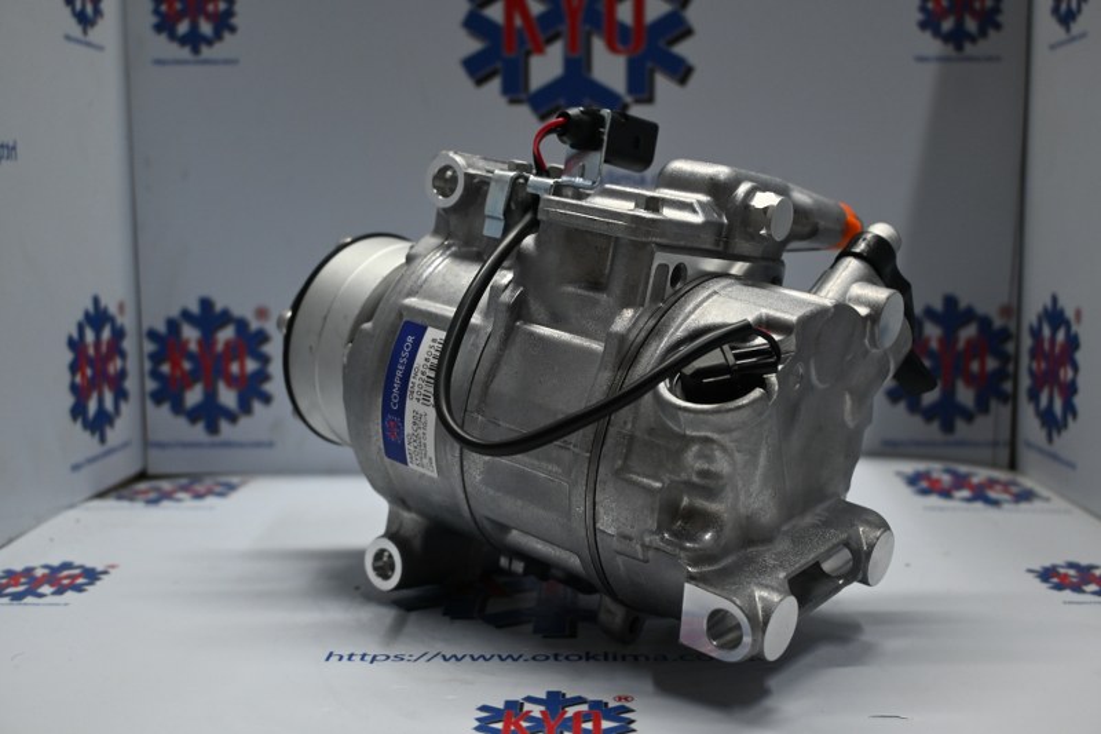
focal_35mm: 38
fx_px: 1147
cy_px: 367
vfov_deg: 35.5
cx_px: 550
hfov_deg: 51.3
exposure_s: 1/125
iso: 720
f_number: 4.2
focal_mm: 25
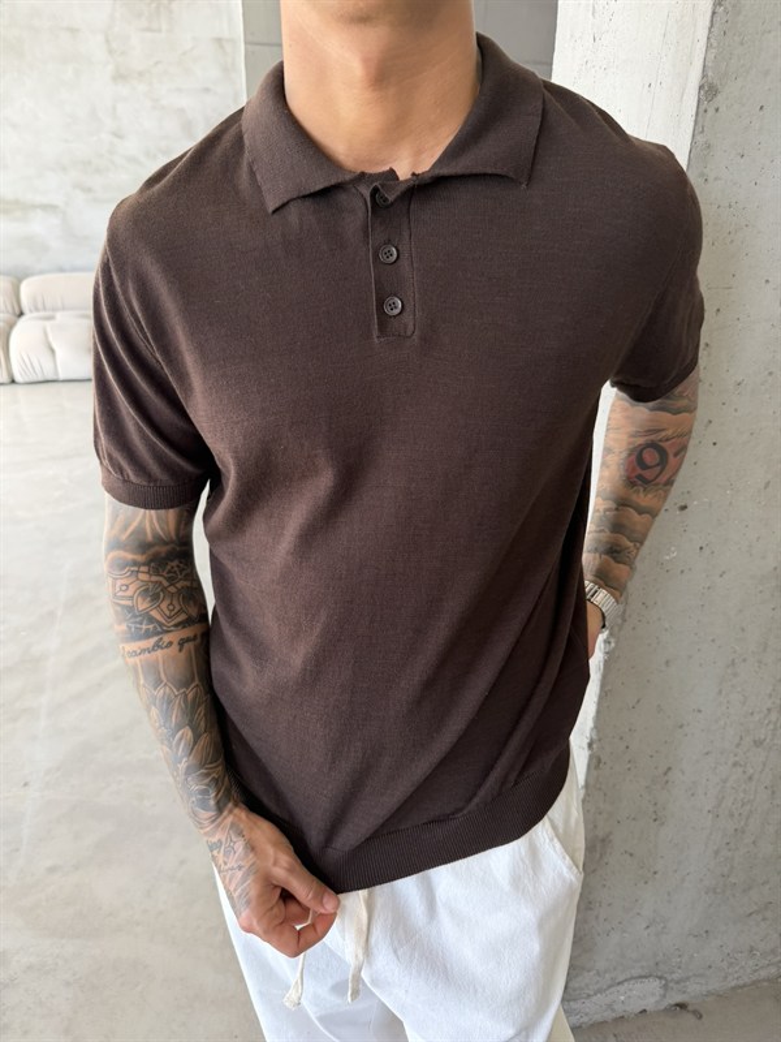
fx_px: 722
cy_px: 521
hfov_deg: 56.8
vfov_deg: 71.6
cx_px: 390
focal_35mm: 24
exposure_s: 1/166
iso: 80
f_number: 1.78
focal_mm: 6.76
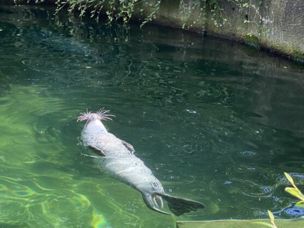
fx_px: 843
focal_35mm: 96
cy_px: 132
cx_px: 74
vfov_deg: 15.4
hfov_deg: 20.3
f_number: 2
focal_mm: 6
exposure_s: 1/237
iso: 20
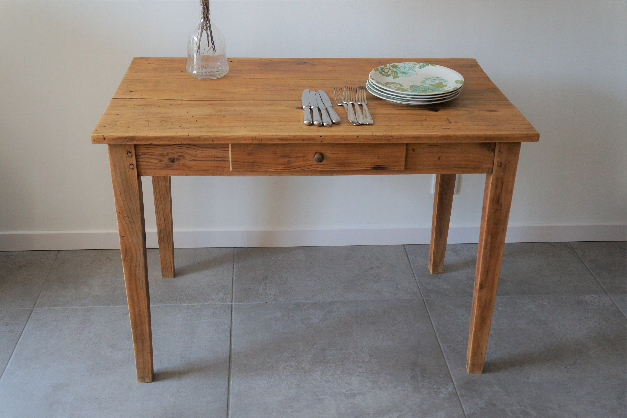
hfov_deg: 49.6
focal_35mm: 39
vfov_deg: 34.2
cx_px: 314
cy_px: 209
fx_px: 679
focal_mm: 26
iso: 500
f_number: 4
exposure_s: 1/160
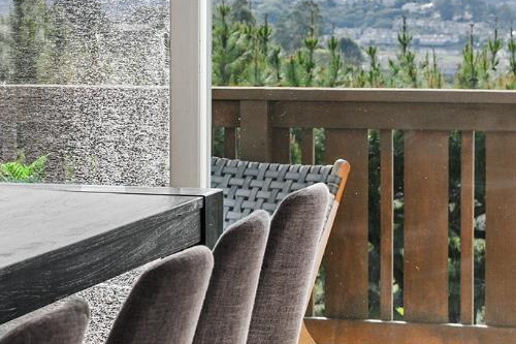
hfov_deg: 13.5
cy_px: 27
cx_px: -19
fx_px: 2149
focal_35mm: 150
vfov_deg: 9.1
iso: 800
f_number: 9
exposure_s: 1/160
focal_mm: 50
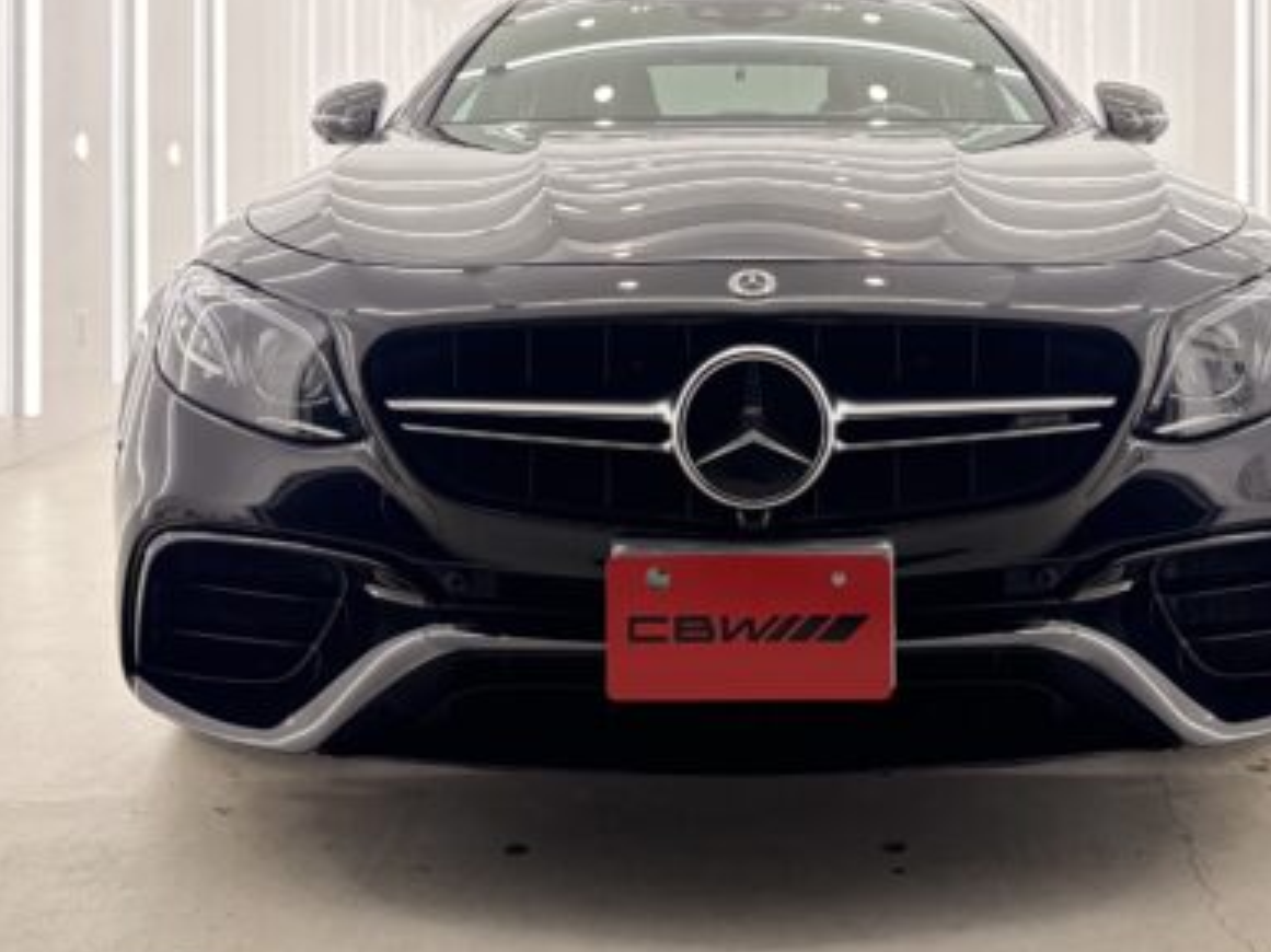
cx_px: 752
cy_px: 204
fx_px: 1578
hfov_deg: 43.7
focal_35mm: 43
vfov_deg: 32.7
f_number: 1.6
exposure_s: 1/120
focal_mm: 5.96
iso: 250
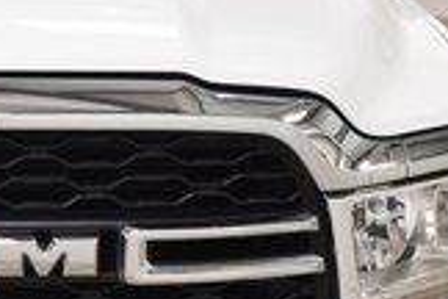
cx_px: -83
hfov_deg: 14.0
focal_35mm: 142
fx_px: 1767
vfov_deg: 9.7
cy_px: 179
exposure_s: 1/30
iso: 560
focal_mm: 24
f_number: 7.1
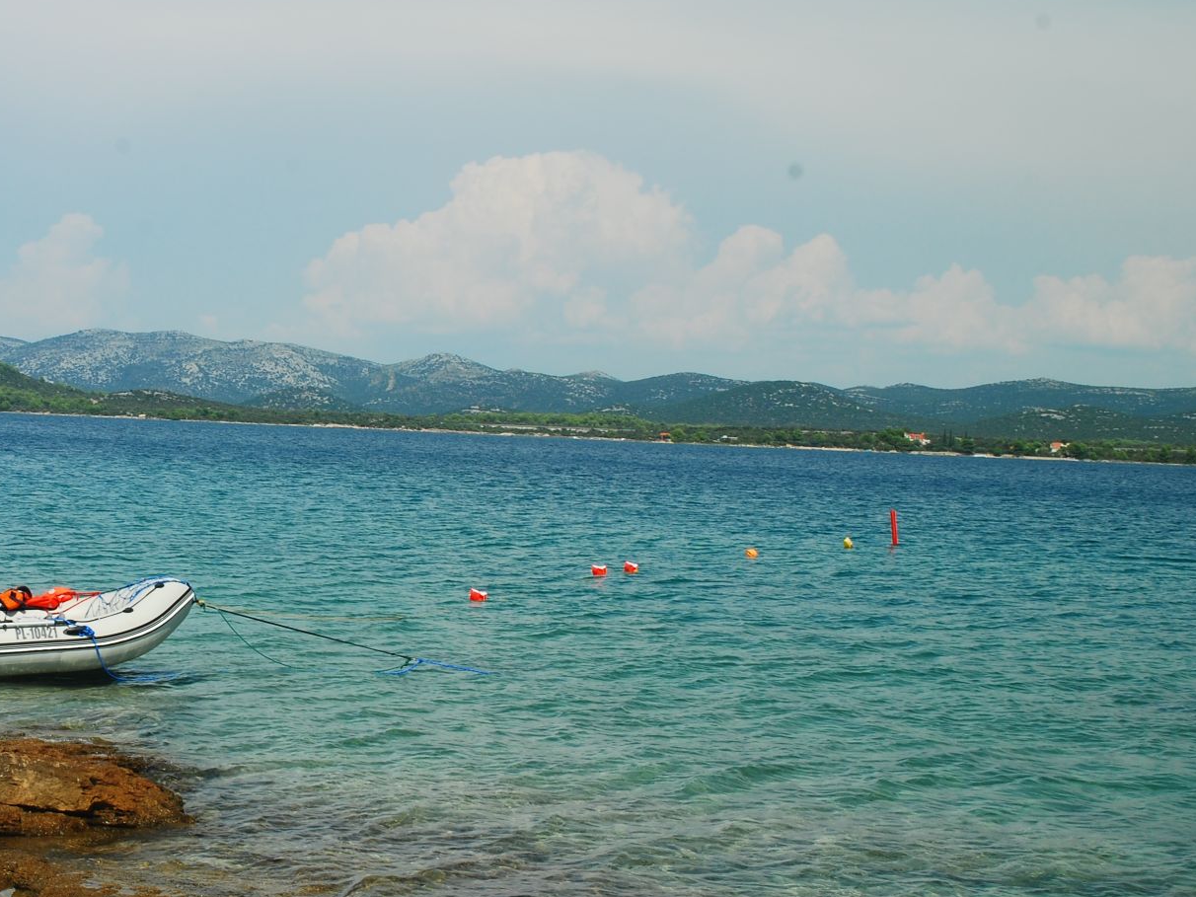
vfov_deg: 23.7
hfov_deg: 30.8
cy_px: 541
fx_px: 2134
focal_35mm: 62
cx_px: 307
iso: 125
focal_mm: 27
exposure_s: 1/60
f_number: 14
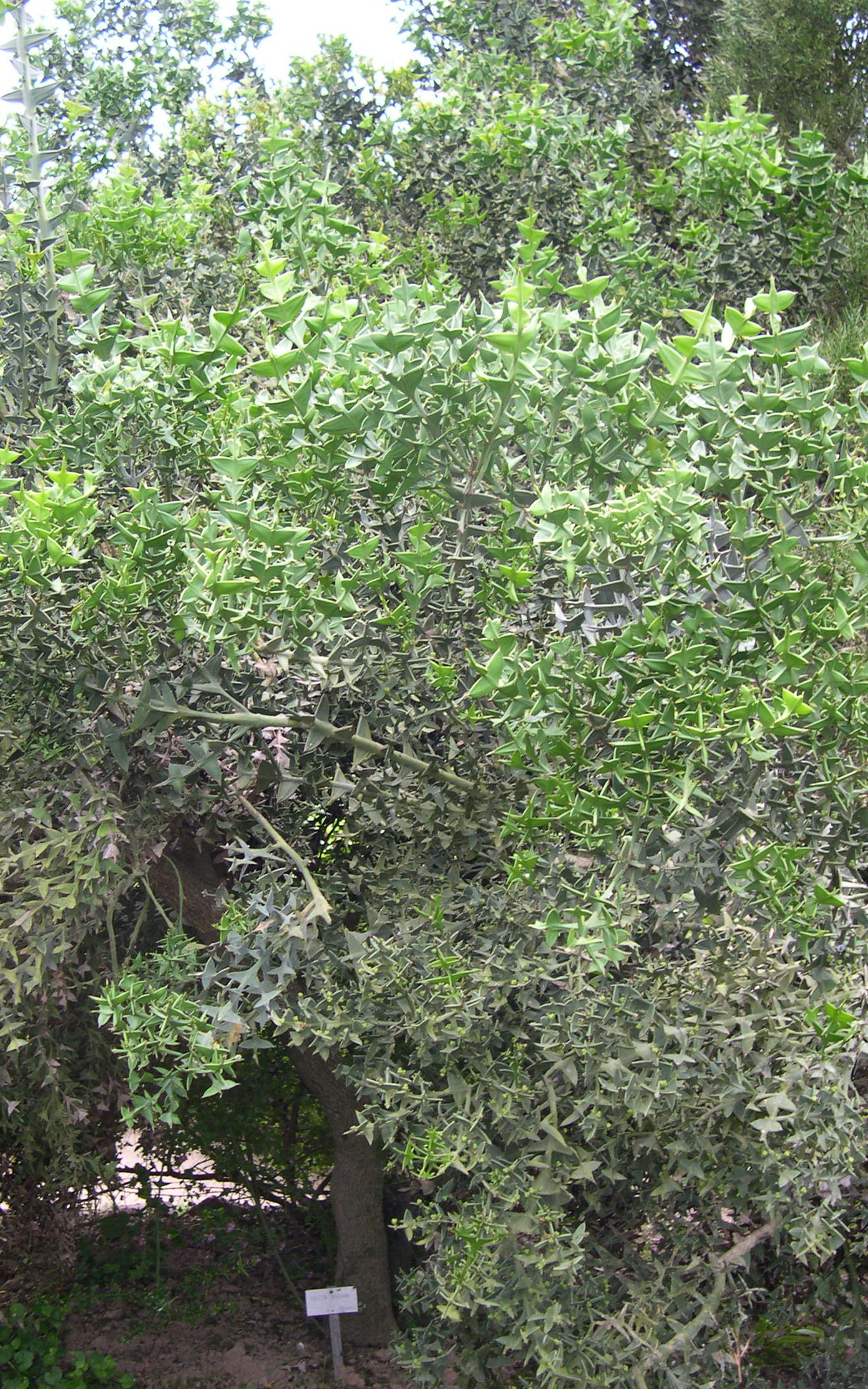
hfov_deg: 31.2
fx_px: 1552
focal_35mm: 41
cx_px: 383
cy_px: 683
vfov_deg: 48.2
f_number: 2.8
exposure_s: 1/92
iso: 100
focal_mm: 8
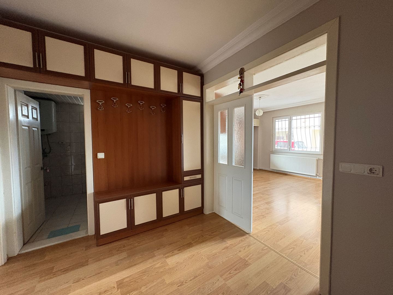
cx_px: 196
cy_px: 148
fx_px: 159
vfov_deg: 85.7
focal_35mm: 14
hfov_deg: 102.1
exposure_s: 1/60
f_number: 2.2
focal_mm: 2.22
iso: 640
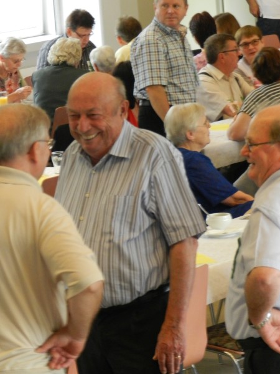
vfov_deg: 9.2
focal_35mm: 215
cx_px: 140
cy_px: 187
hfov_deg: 6.9
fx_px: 2319
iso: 800
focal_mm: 38.2
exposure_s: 1/30
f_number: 5.6
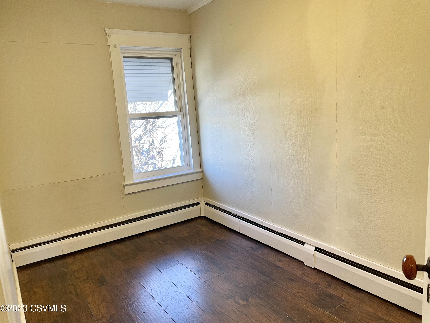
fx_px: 323
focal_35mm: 26
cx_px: 215
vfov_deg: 53.1
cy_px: 162
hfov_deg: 67.3
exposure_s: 1/60
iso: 80
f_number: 1.6
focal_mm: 4.2
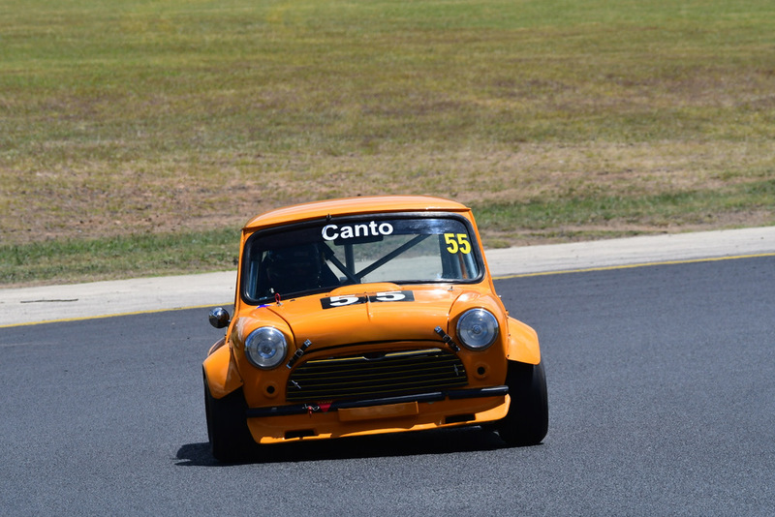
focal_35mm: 495
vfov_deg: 2.8
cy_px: 258
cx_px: 388
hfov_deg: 4.2
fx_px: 10660
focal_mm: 330
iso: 320
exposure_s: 1/640
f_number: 11
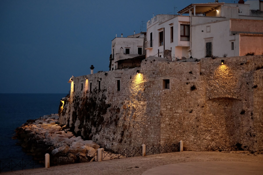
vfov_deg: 25.5
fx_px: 387
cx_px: 132
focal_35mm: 53
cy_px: 88
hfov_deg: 37.5
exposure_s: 1/850
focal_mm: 35
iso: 3200
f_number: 1.4
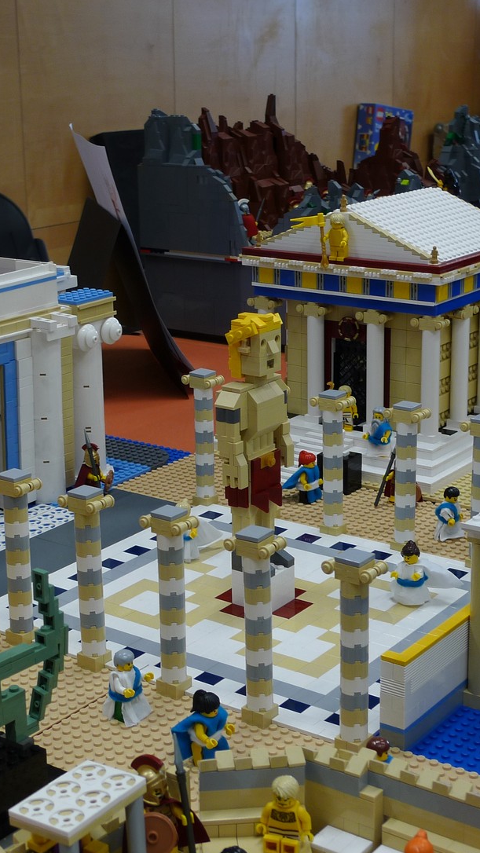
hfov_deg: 20.0
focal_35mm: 60
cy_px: 428
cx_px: 214
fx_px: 1357
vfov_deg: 34.9
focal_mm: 8.8
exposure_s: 1/13
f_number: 2.8
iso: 80
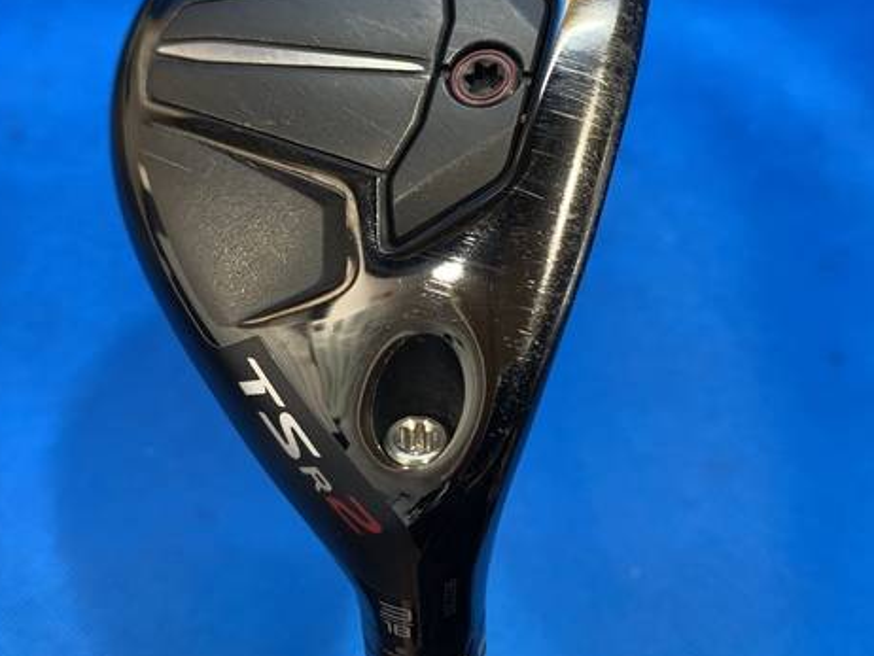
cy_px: 261
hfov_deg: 51.3
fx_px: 909
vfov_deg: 39.5
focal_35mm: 36
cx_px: 395
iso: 125
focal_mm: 4.25
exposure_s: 1/60
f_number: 1.8
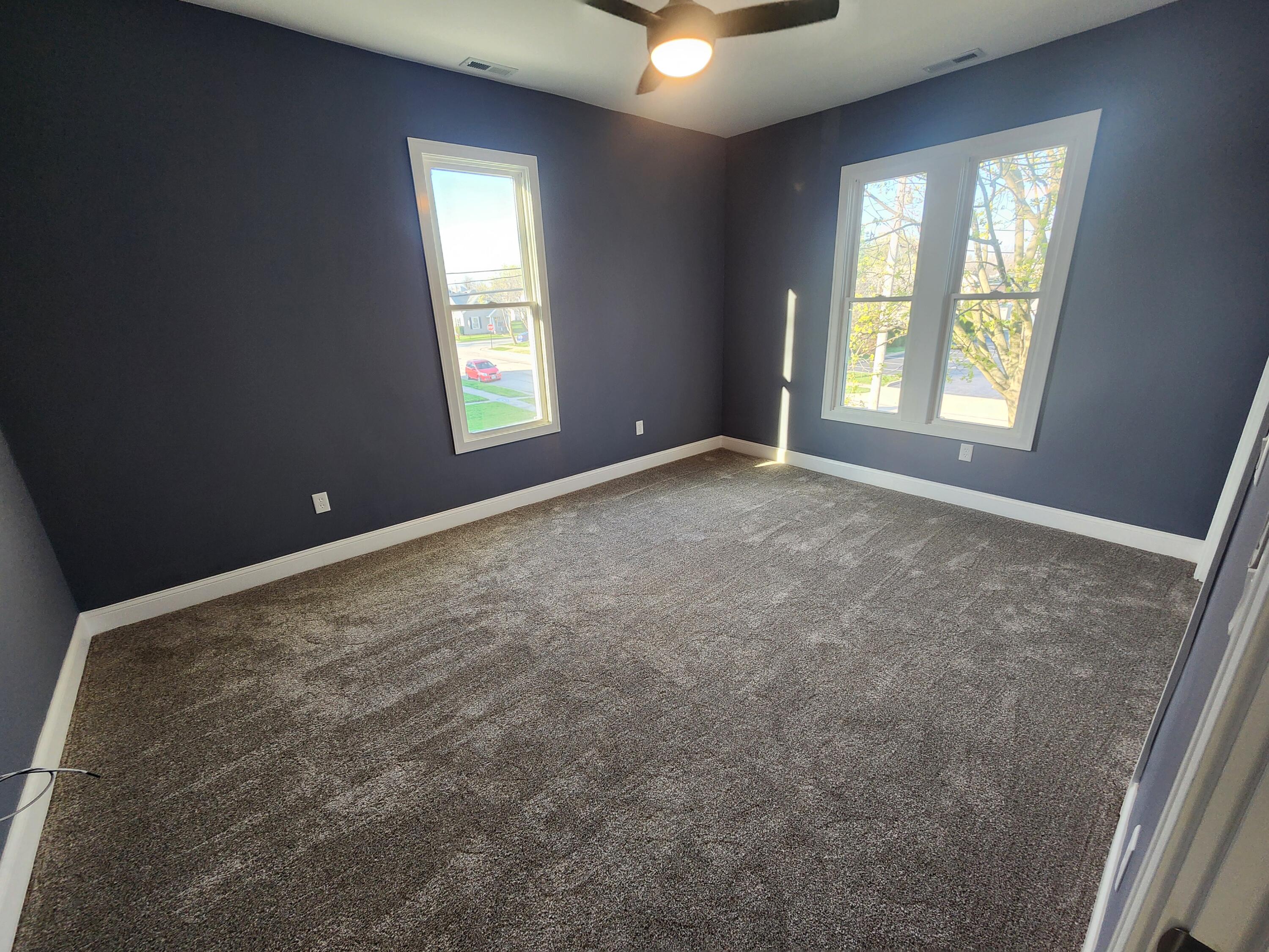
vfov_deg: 89.9
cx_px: 634
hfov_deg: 106.2
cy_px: 476
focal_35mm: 13
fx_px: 477
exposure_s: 1/60
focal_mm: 2.2
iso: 160
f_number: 2.2
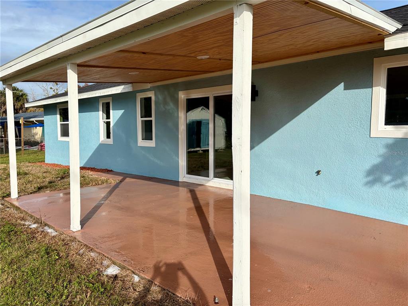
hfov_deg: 67.3
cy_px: 153
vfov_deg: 53.1
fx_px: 306
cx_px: 204
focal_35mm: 26
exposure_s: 1/3831
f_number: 1.6
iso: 50
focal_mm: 5.96
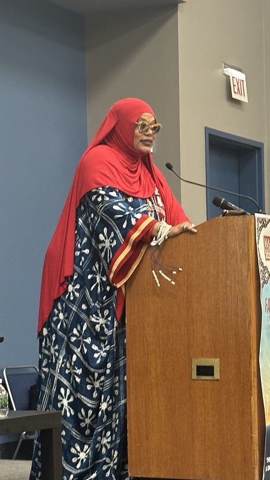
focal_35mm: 105
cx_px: 81
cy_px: 277
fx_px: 1337
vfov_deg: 20.4
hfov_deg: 11.5
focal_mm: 6.86
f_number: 1.78
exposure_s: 1/40
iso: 200
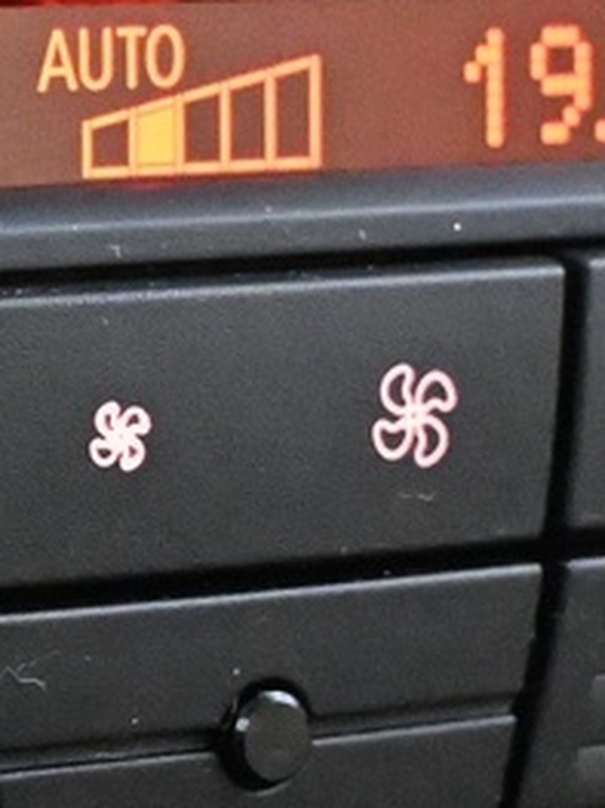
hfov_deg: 6.6
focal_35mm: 222
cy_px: 664
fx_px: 5177
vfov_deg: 8.9
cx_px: -246
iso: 12800
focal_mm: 25
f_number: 4.2
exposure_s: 1/50
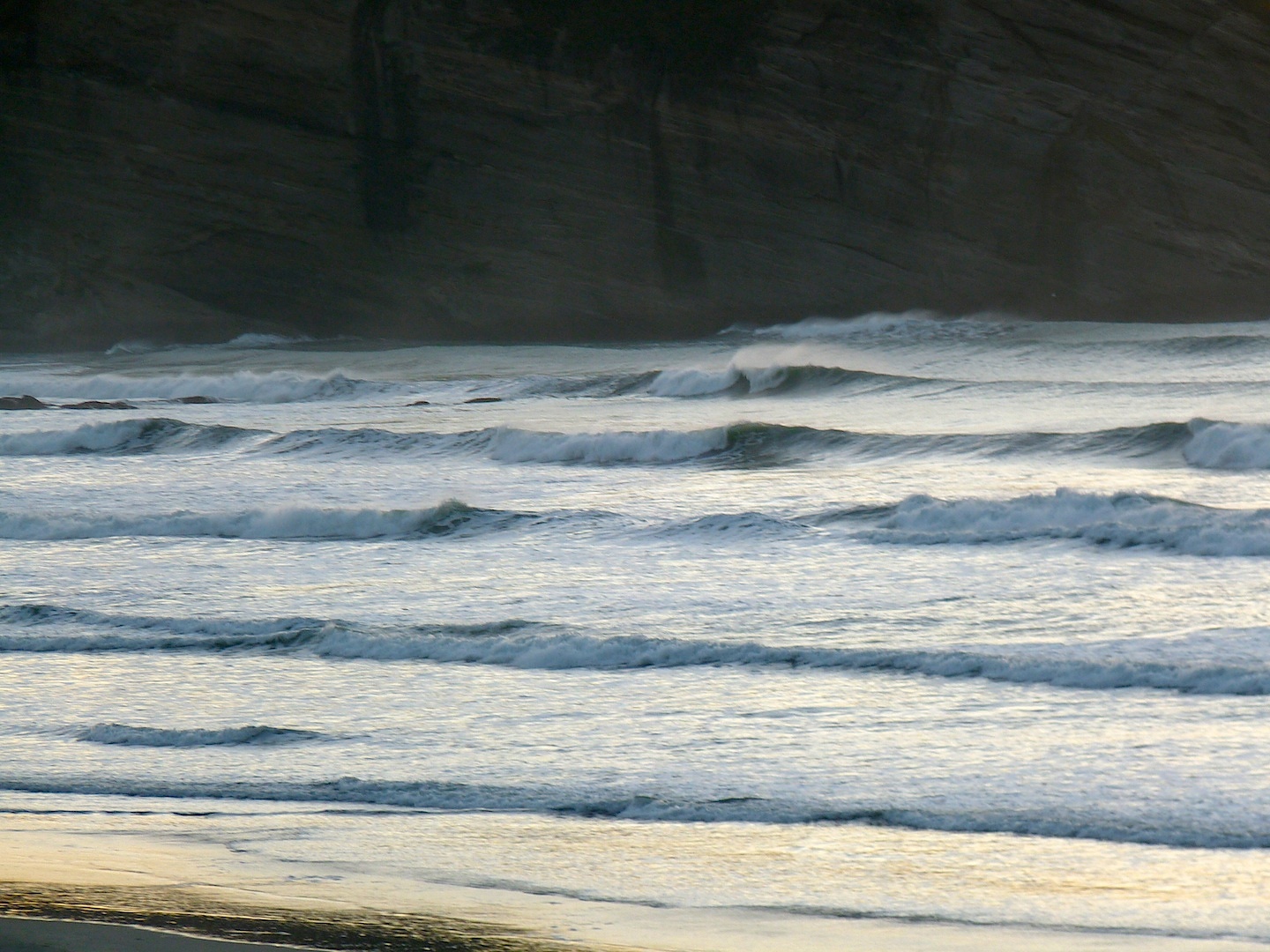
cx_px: 635
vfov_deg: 6.4
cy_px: 476
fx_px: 8512
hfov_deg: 8.5
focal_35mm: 232
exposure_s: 1/50
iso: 100
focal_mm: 41.2
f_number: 3.7
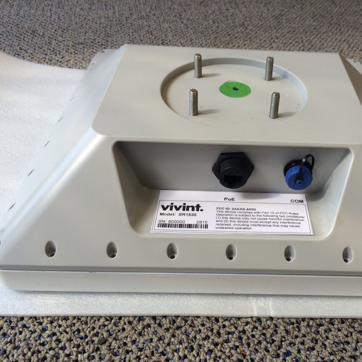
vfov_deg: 46.0
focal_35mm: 36
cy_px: 183
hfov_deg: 45.4
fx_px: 426
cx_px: 238
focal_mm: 4.12
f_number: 2.2
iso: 50
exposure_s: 1/120
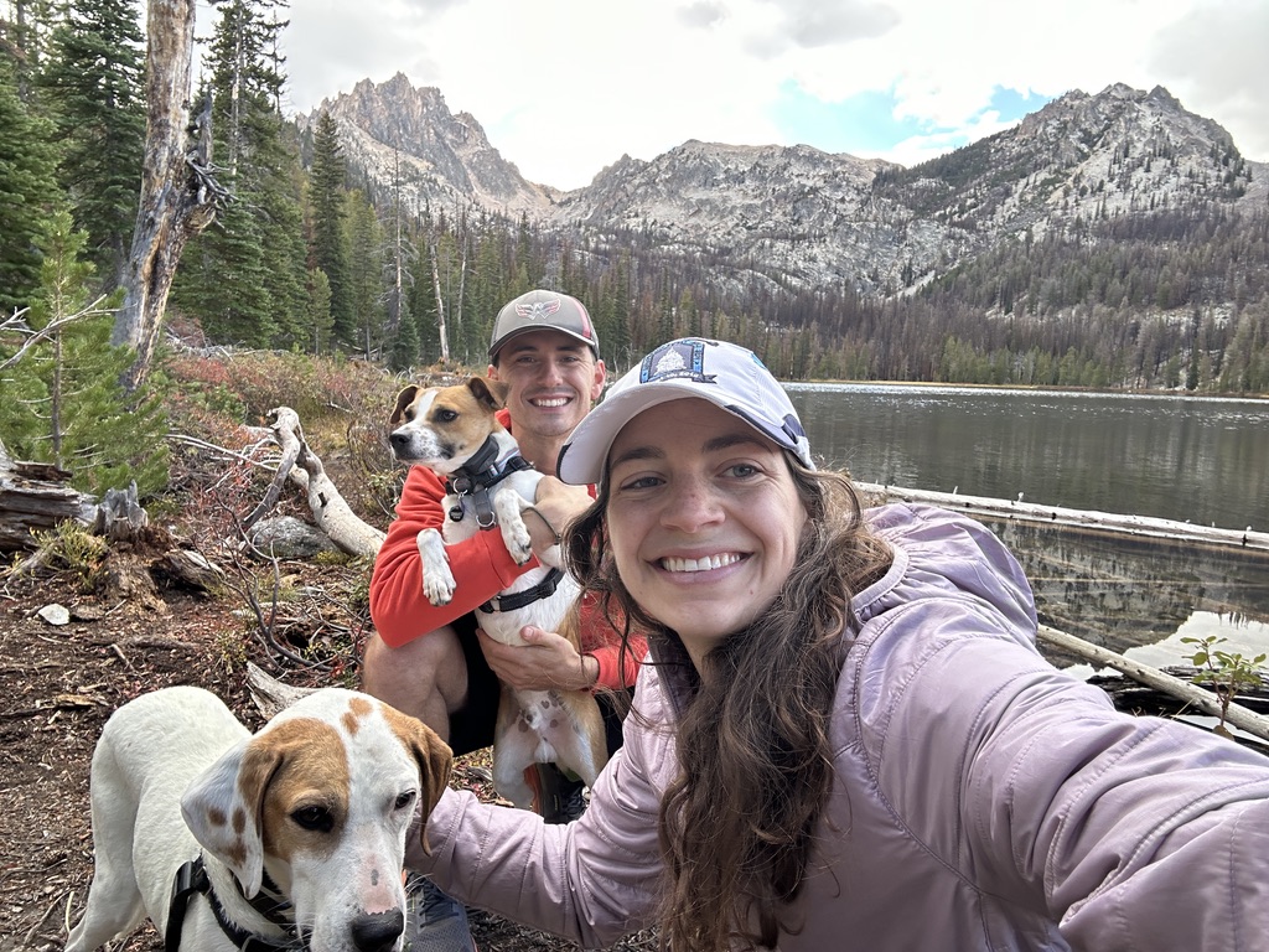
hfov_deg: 73.9
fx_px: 843
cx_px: 634
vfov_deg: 58.9
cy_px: 476
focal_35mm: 23
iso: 32
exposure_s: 1/126
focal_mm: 2.69
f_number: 1.9
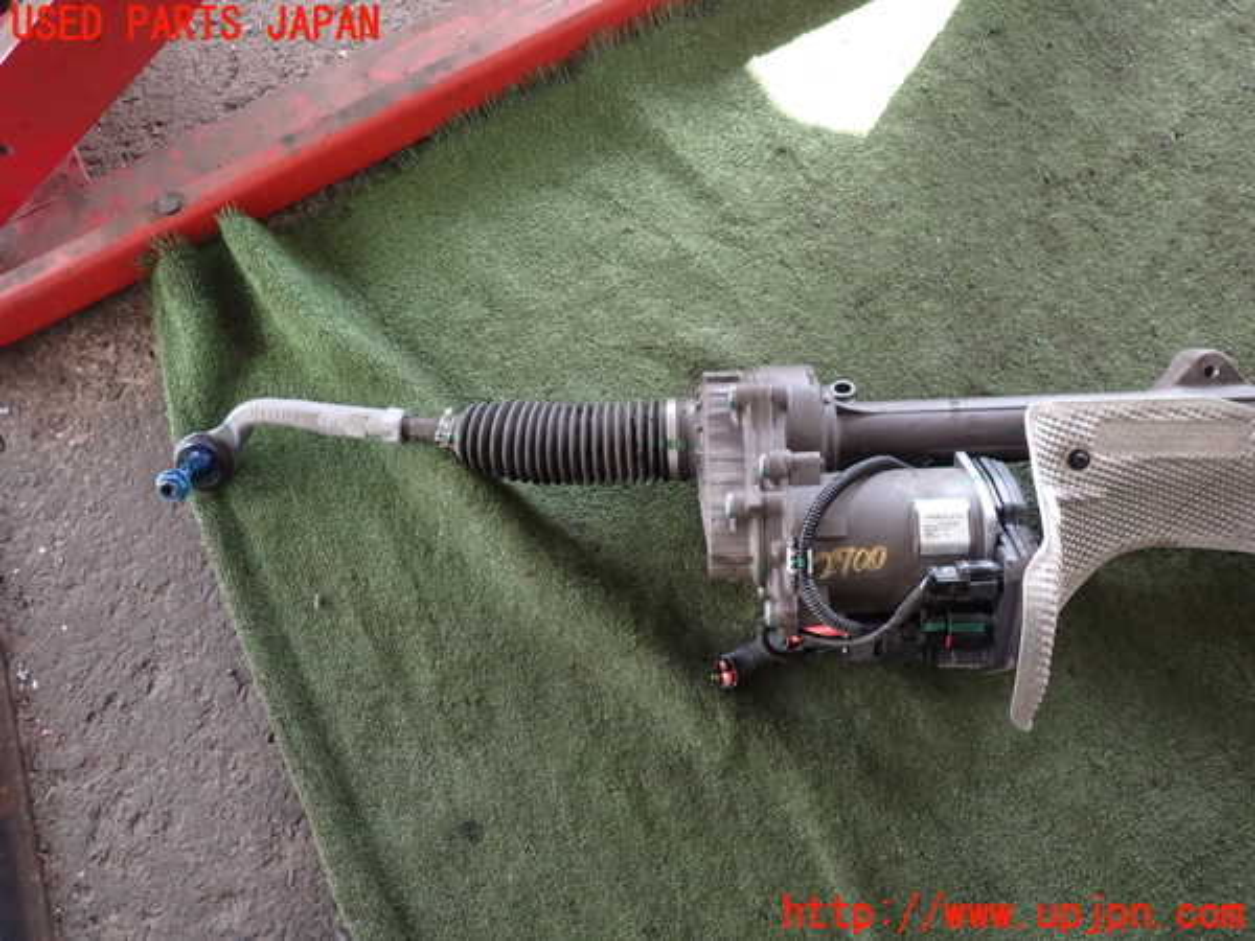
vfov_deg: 54.9
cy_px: 470
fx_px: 906
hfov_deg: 69.4
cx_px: 628
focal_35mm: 25
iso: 100
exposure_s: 1/60
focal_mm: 4.5
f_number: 2
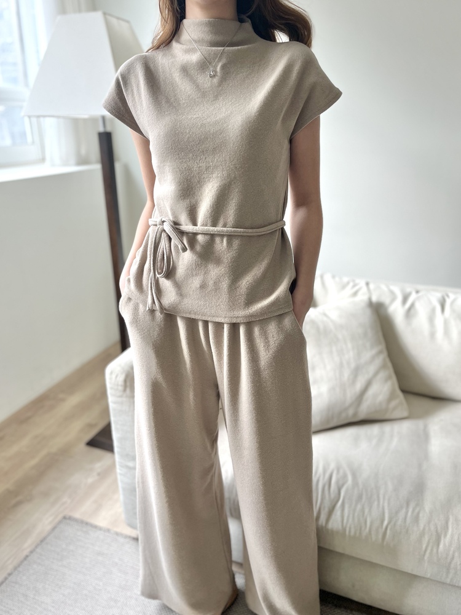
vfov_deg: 67.3
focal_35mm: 26
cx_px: 230
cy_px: 308
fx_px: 462
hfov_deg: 53.1
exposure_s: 1/120
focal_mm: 5.1
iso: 80
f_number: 1.6
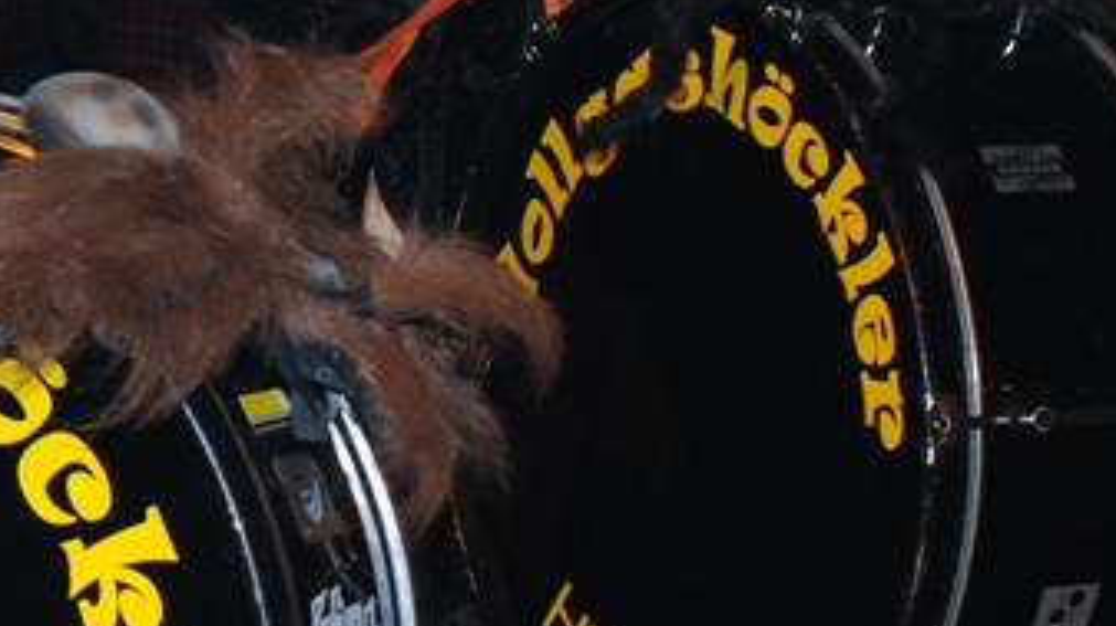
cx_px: -63
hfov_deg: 13.8
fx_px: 4524
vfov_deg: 7.9
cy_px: 277
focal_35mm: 153
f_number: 4.2
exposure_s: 1/60
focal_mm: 32
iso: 280
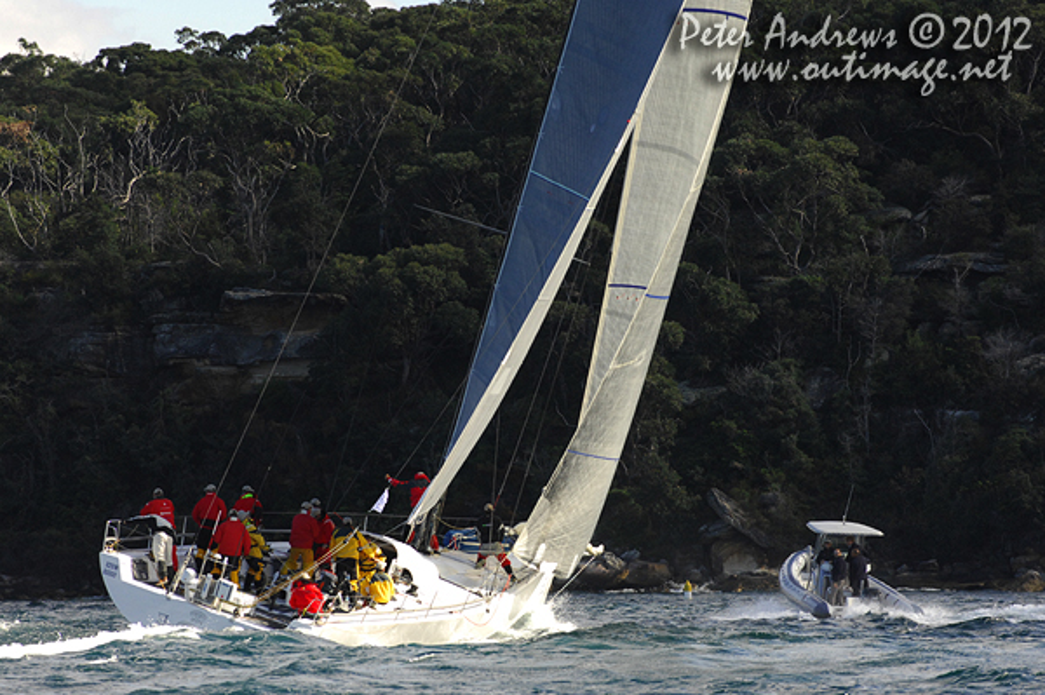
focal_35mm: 300
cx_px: 522
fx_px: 8701
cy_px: 348
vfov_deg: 4.6
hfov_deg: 6.9
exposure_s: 1/1000
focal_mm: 200
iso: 400
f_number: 4.2
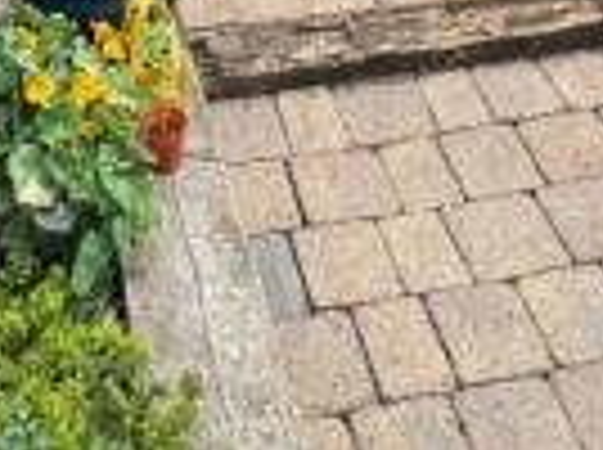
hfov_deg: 31.6
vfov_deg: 16.3
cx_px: 241
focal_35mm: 61
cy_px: -524
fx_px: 1061
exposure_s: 1/657
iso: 50
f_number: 2.2
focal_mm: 2.22
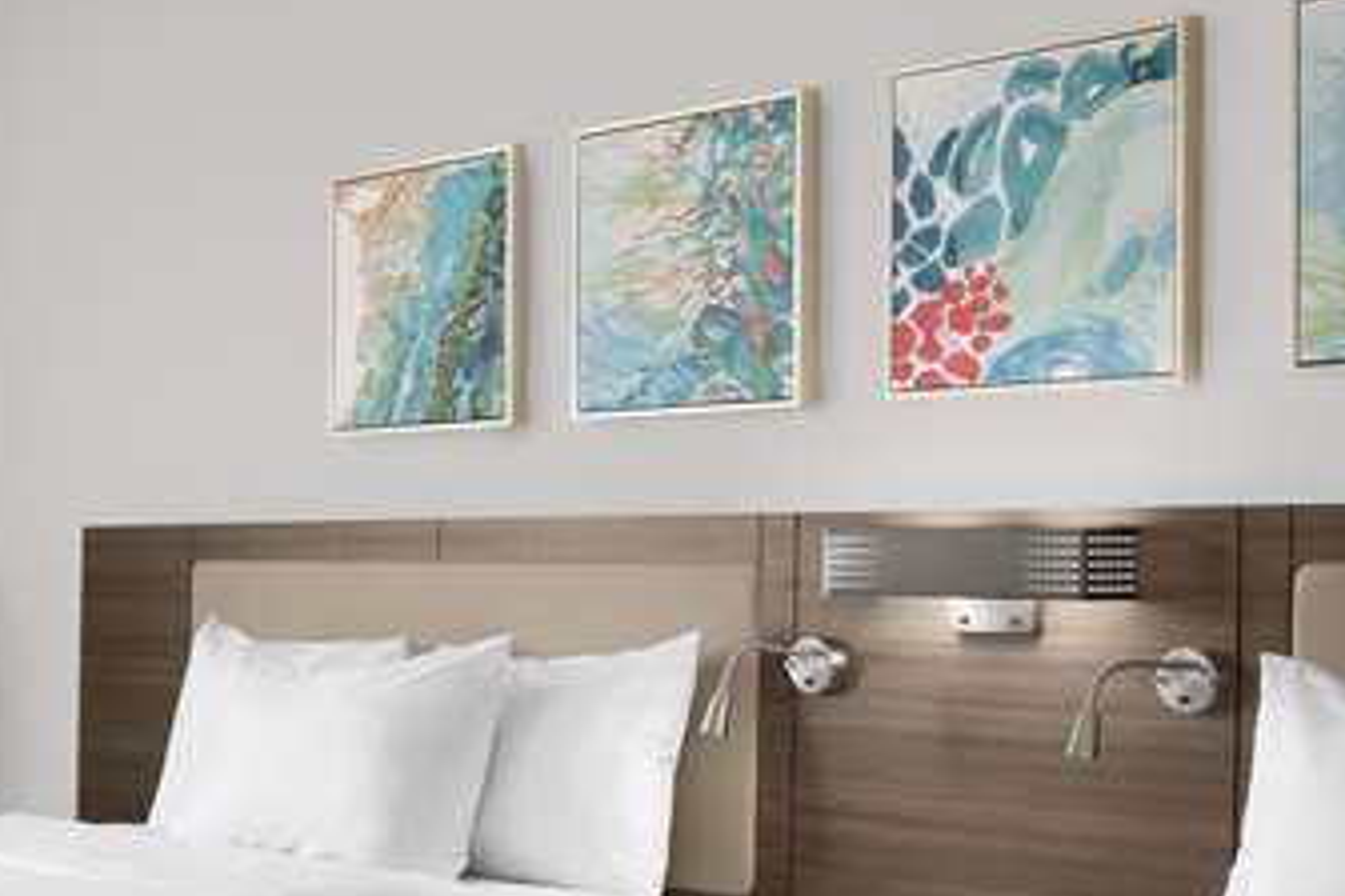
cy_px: 932
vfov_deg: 18.1
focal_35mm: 73
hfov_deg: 22.7
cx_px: -670
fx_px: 2727
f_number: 11
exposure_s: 1
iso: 50
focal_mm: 24
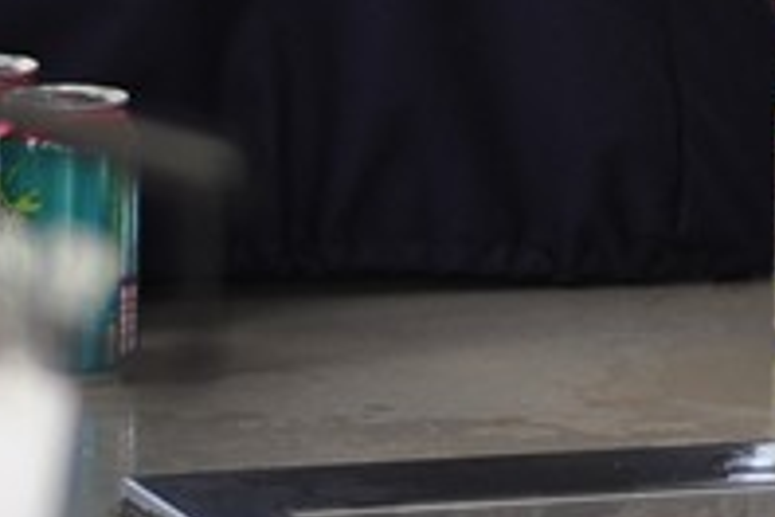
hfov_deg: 5.4
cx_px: 975
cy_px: -247
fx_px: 8137
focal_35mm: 378
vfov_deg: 3.6
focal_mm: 50
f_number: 1.8
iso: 200
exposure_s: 1/2000
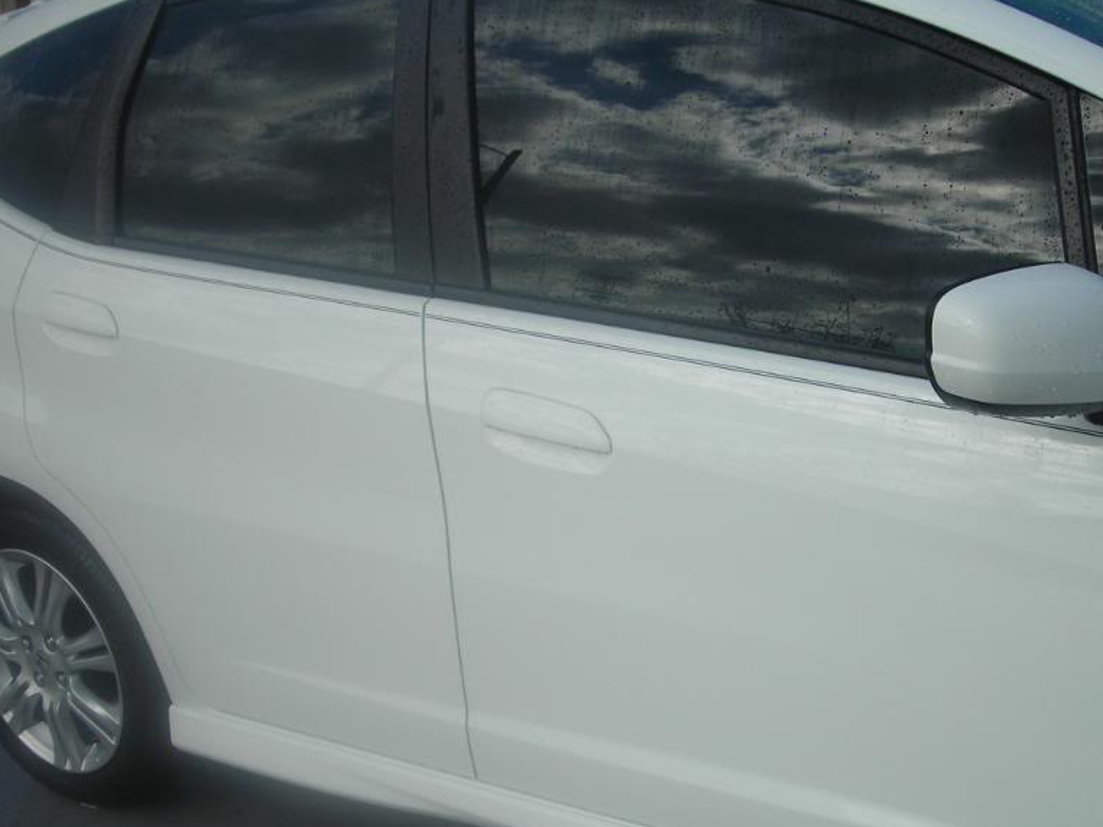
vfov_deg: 28.5
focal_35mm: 51
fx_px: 1625
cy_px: 455
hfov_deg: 37.5
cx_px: 596
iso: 50
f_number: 6.4
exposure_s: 1/219
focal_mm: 6.3
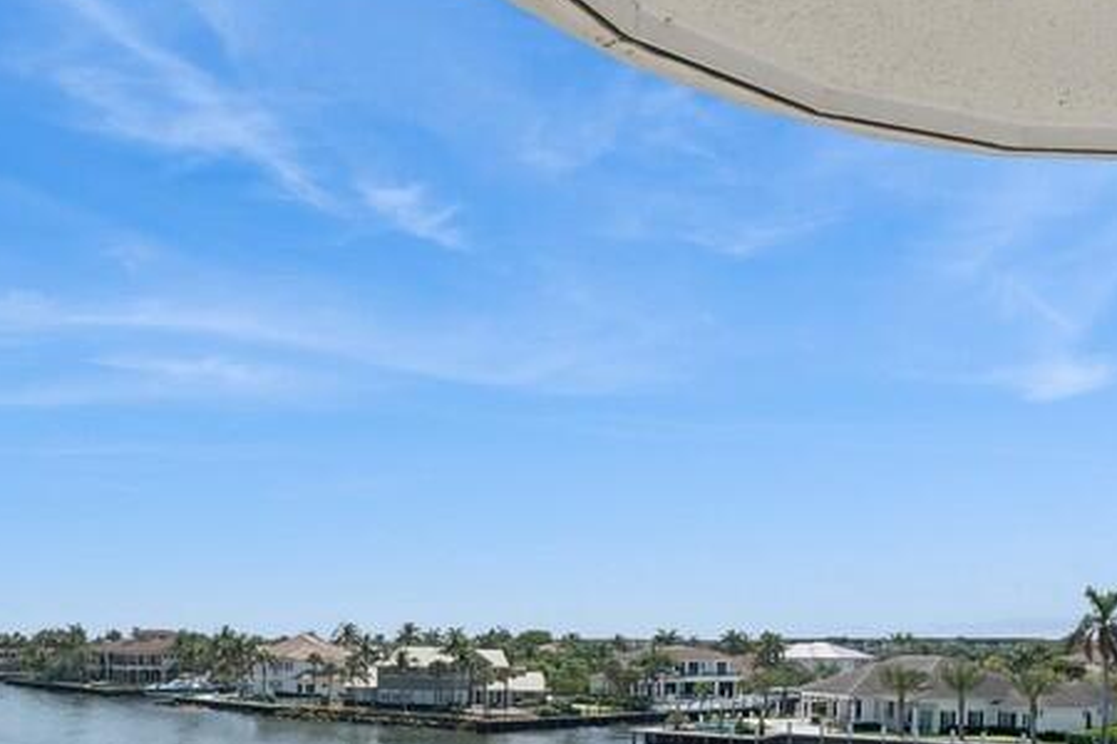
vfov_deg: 38.3
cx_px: 382
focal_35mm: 32
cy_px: 670
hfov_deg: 57.6
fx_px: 993
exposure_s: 1/640
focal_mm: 16
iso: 160
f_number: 11
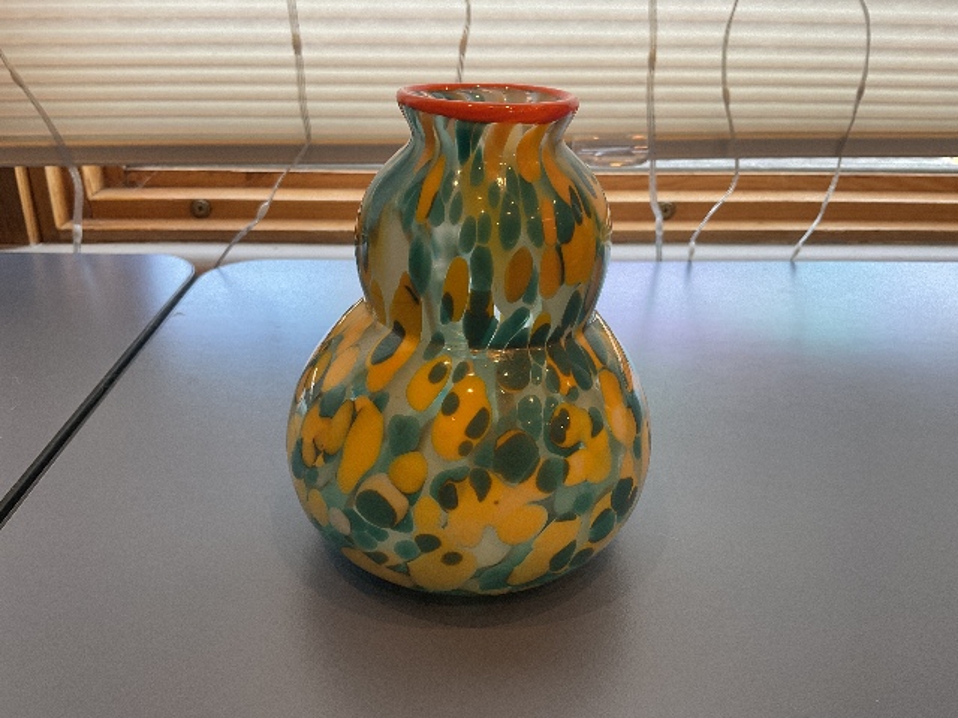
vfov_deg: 48.2
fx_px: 803
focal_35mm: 29
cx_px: 479
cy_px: 359
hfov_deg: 61.7
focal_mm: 3
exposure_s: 1/60
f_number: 1.8
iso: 50
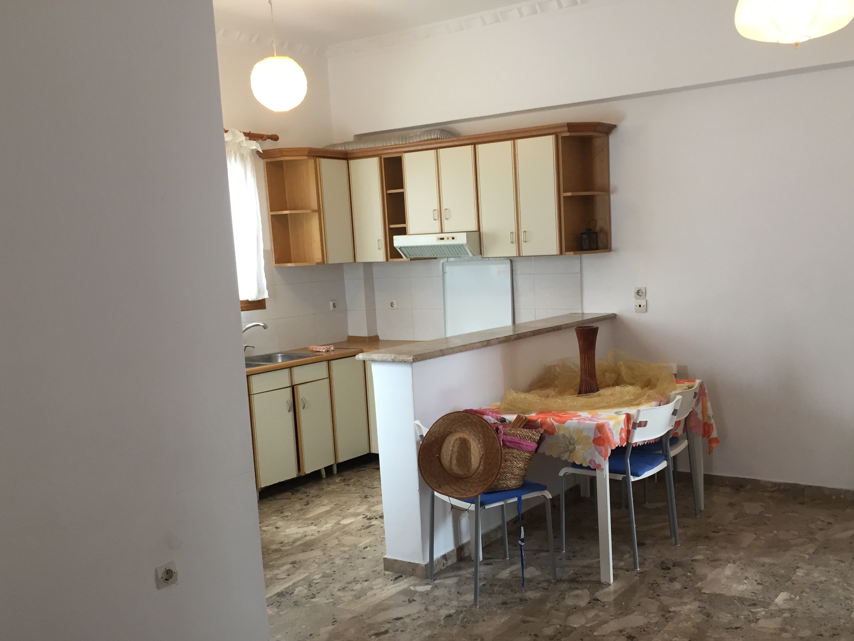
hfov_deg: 52.5
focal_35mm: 35
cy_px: 383
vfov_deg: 40.5
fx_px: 863
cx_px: 485
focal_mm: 4.15
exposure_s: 1/33
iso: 80
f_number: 2.2
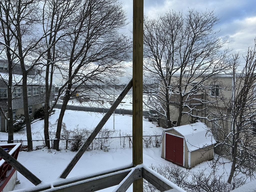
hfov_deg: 67.3
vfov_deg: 53.1
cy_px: 96
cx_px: 128
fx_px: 192
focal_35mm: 26
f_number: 1.5
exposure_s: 1/1038
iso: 50
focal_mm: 5.7
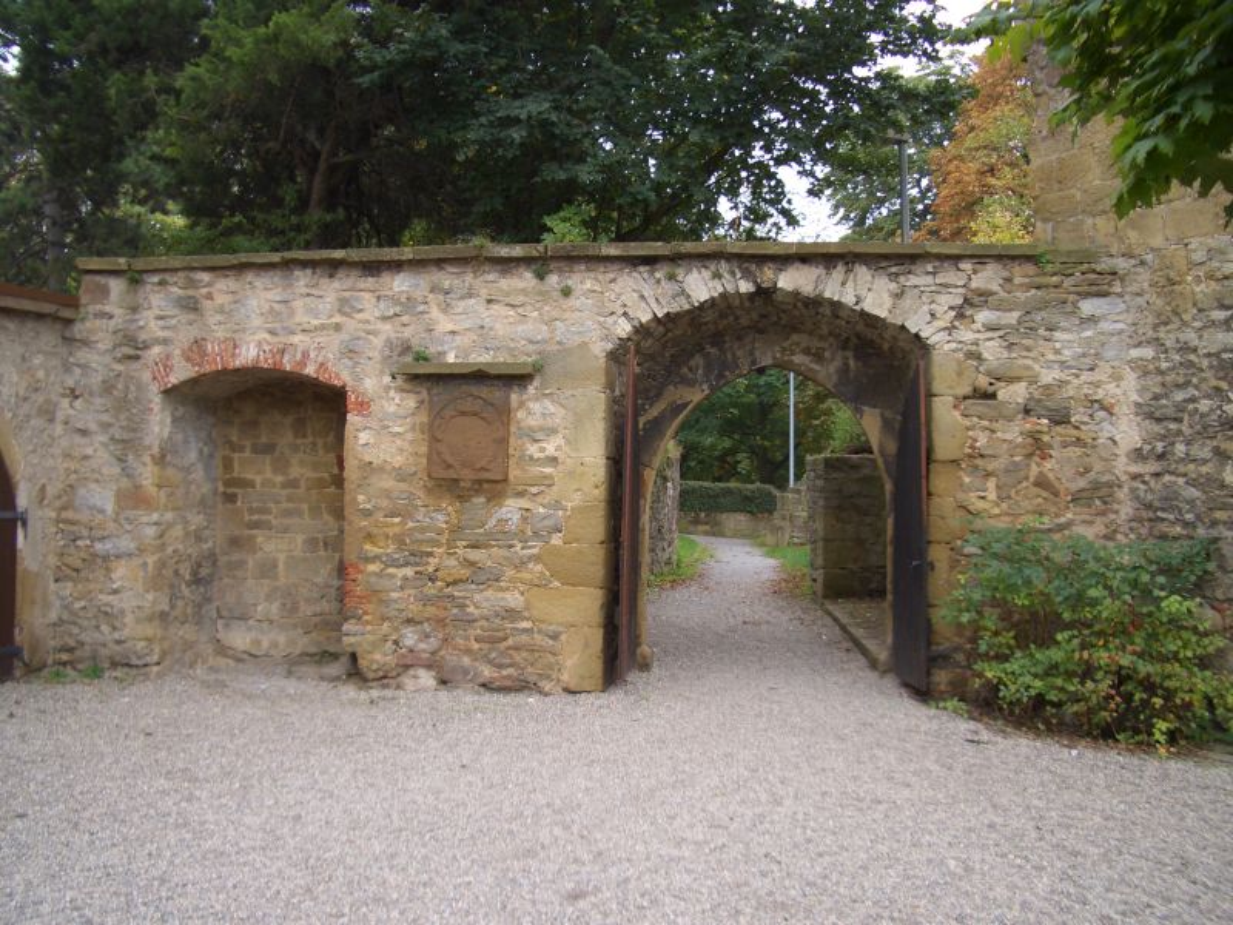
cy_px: 462
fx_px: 1247
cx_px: 616
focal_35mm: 35
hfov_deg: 52.6
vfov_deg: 40.7
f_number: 2.6
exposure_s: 1/60
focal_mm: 5.8
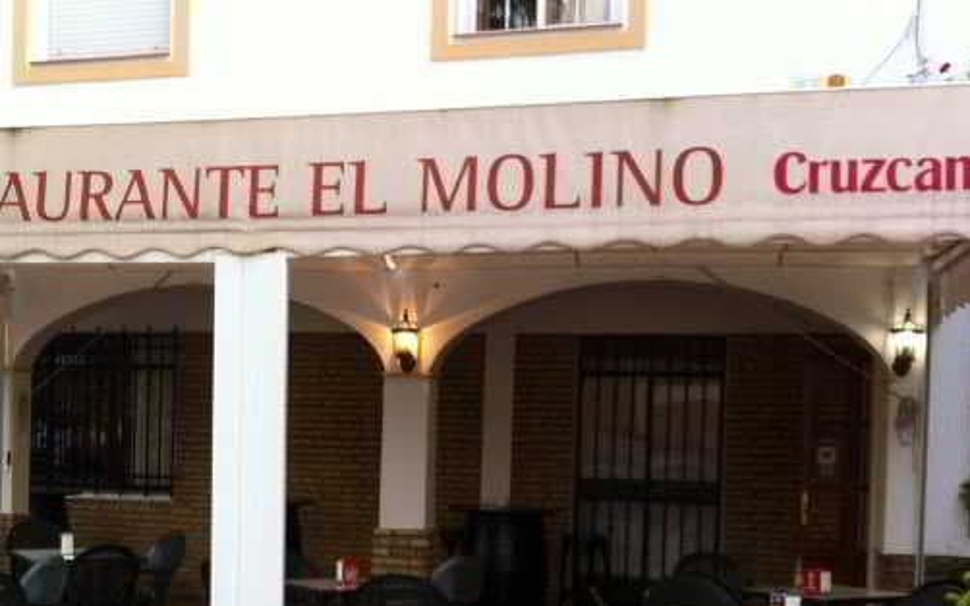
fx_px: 1560
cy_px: 438
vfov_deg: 21.9
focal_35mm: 59
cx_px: 201
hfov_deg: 33.6
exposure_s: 1/60
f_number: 2.8
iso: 80
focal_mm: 3.85
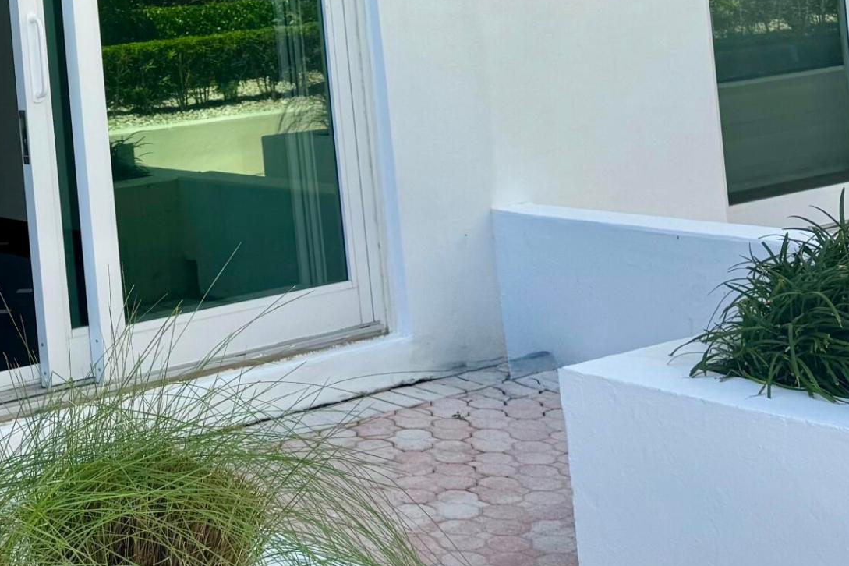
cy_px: -67
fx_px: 1556
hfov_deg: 27.9
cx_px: -78
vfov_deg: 19.7
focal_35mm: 66
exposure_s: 1/3096
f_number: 1.78
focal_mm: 6.76
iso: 80
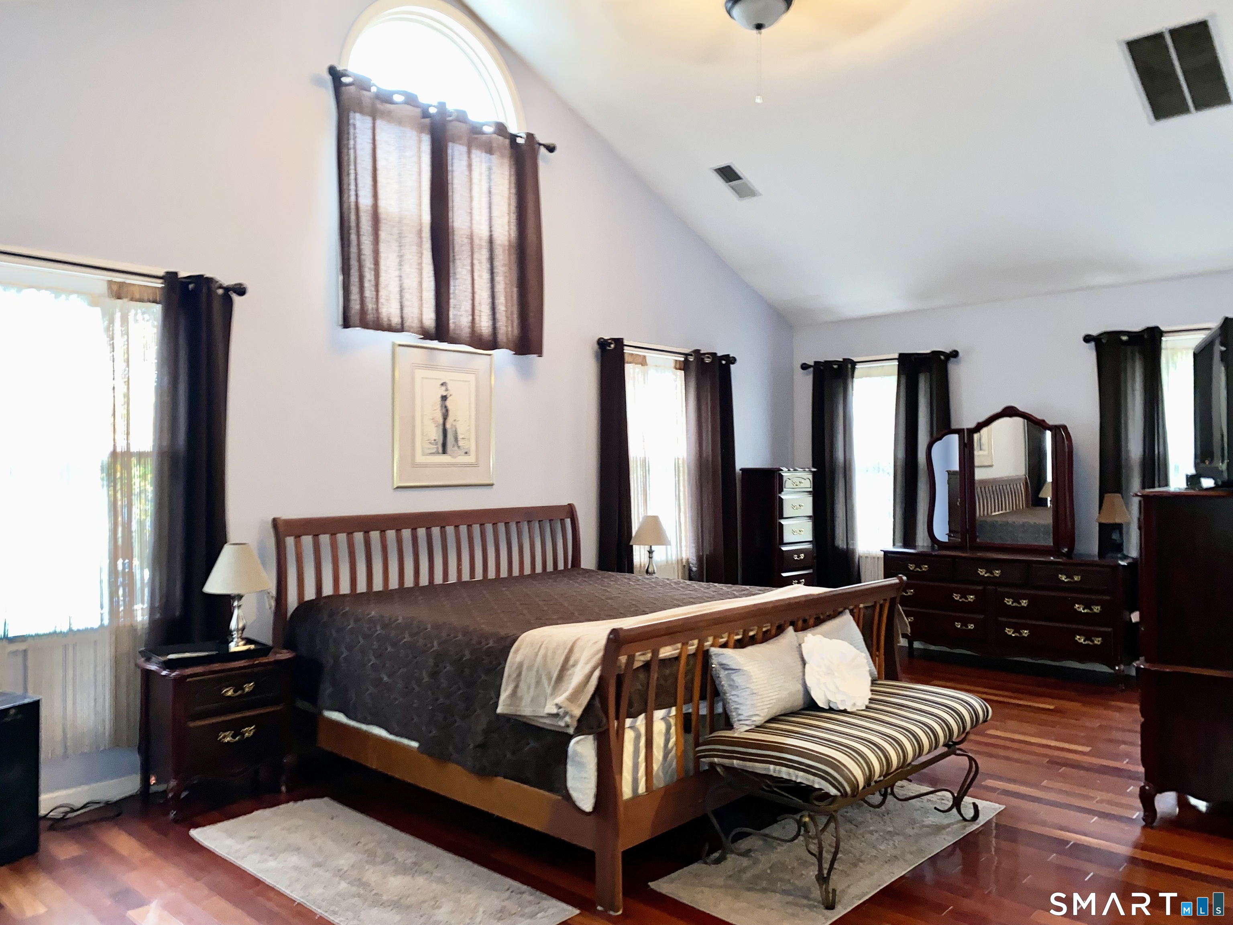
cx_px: 616
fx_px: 926
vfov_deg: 53.1
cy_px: 462
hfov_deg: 67.3
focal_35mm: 26
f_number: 1.8
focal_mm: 4.25
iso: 100
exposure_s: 1/4
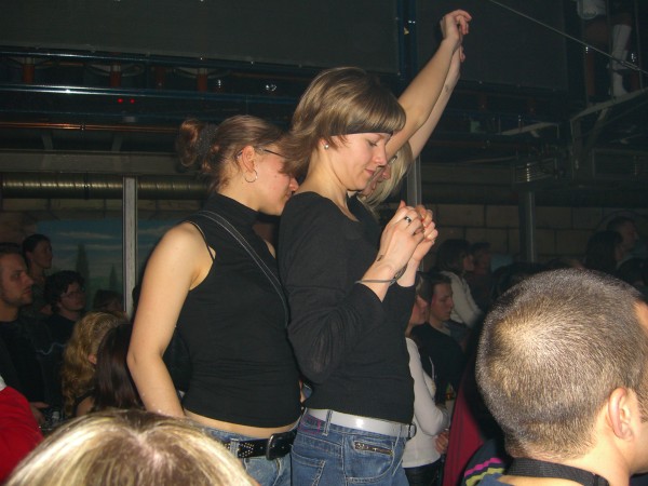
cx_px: 324
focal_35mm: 38
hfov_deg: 49.0
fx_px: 711
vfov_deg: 37.7
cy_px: 243
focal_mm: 7.9
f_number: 2.8
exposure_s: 1/60
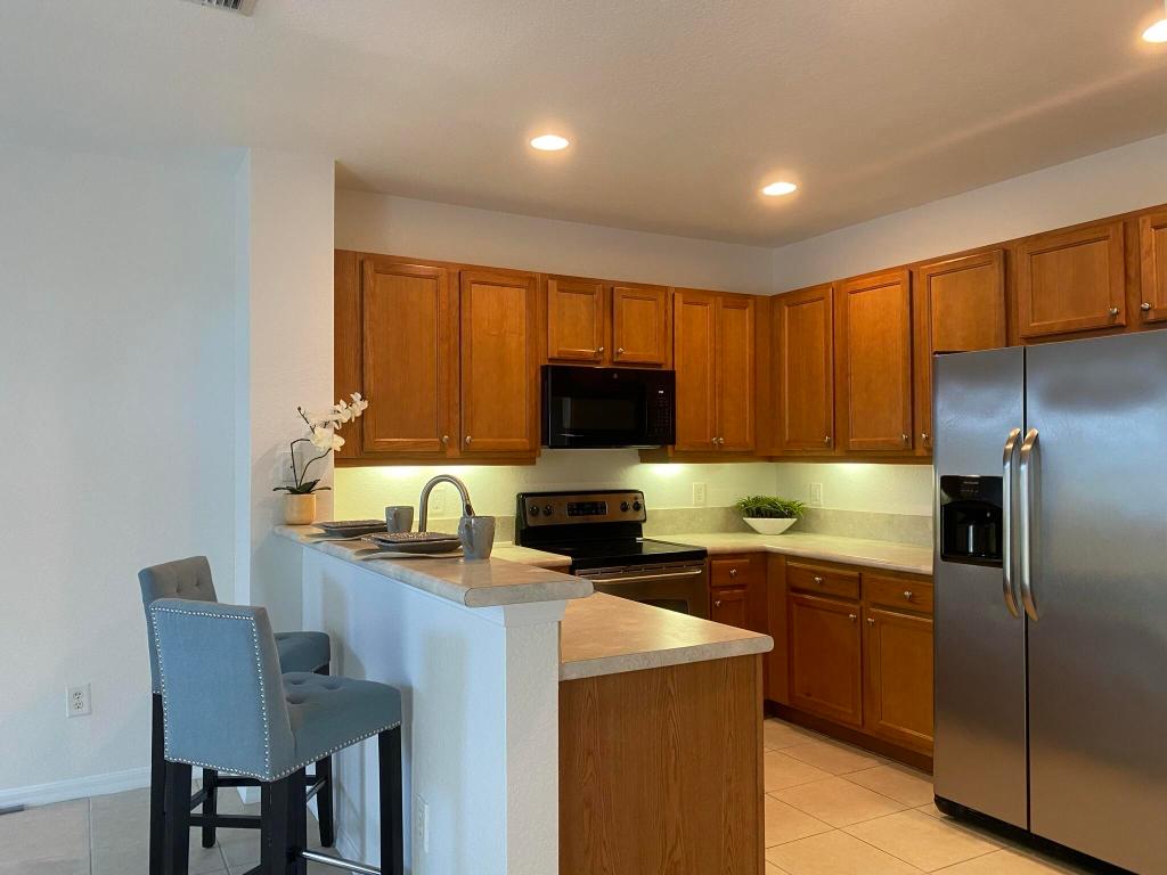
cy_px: 438
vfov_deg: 53.1
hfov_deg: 67.3
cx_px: 584
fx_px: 877
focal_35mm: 26
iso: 125
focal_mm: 4.25
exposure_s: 1/60
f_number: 1.8
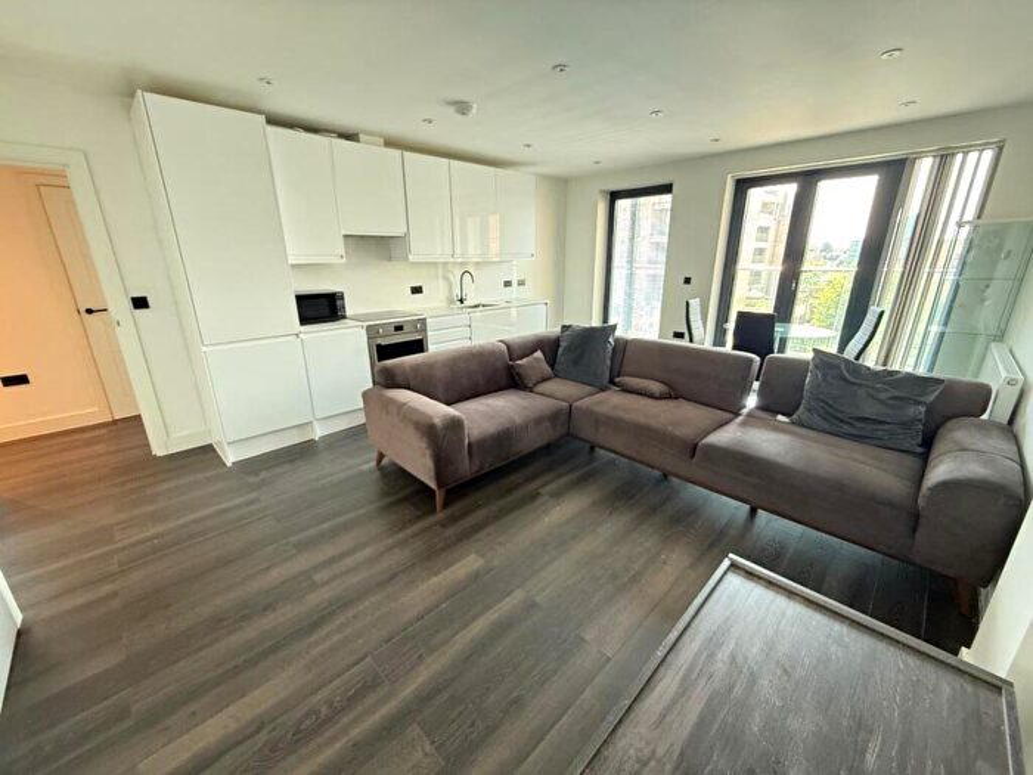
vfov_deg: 85.7
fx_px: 418
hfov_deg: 102.1
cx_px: 516
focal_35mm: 14
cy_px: 388
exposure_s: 1/60
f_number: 2.2
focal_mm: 2.22
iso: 400
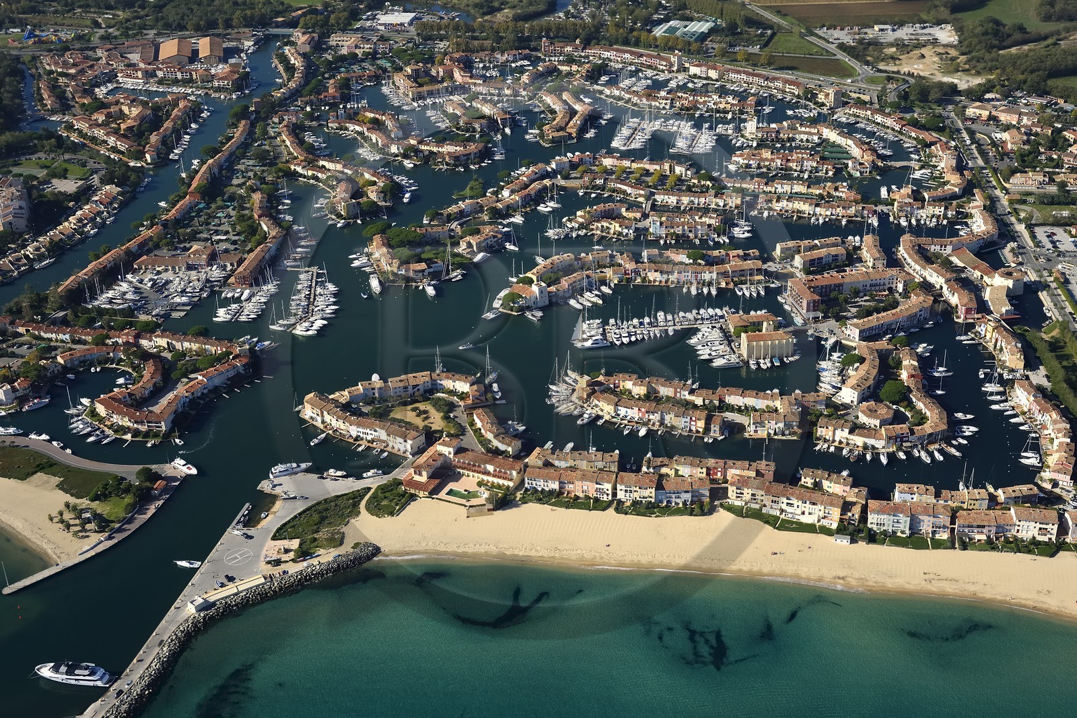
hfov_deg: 50.7
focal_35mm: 38
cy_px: 359
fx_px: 1137
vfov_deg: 35.0
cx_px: 538
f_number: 8
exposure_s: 1/1600
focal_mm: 38
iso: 400
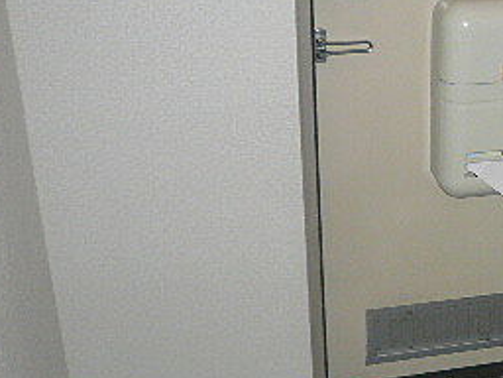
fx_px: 1017
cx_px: 538
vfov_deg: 21.0
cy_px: 244
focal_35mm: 70
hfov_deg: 25.9
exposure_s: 1/30
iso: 100
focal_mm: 4.6
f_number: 2.8
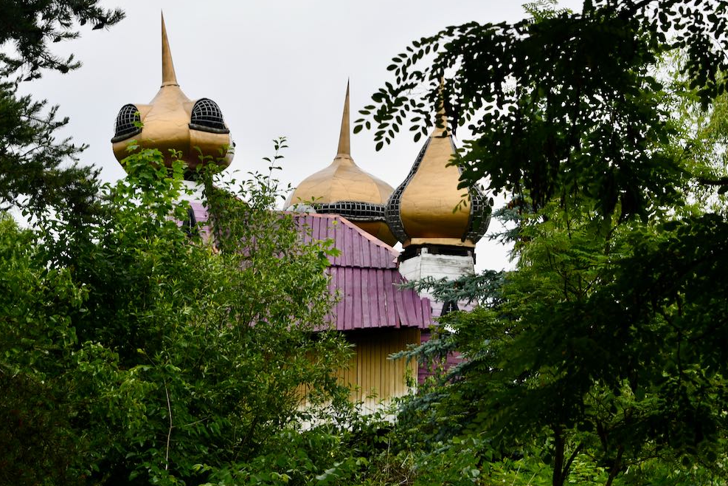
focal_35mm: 97
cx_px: 330
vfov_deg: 14.1
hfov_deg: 21.0
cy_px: 232
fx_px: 1961
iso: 200
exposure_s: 1/250
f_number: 8
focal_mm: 58
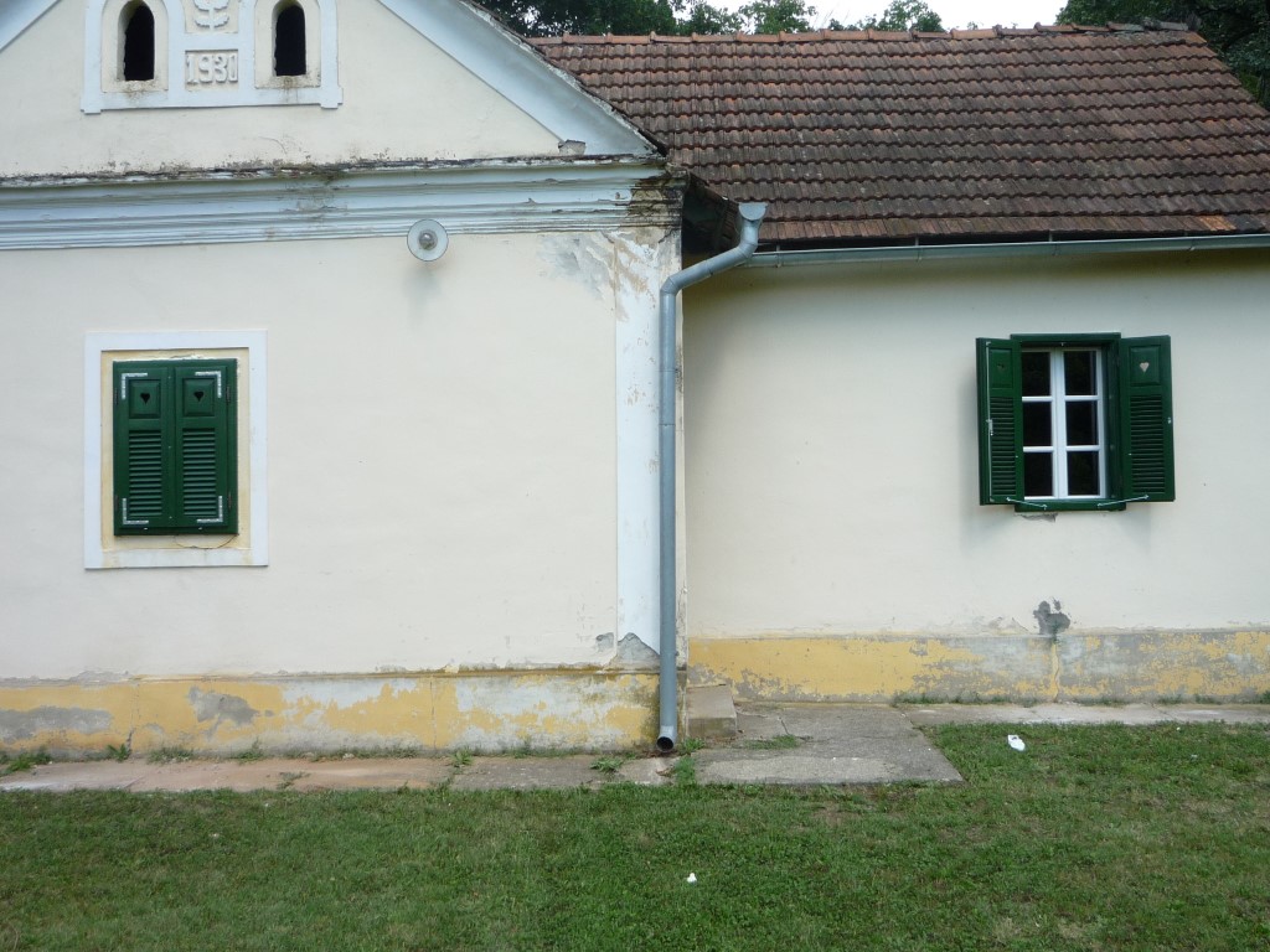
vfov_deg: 40.7
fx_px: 1284
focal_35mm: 35
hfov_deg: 52.6
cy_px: 476
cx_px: 635
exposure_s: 1/320
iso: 100
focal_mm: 5.2
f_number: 4
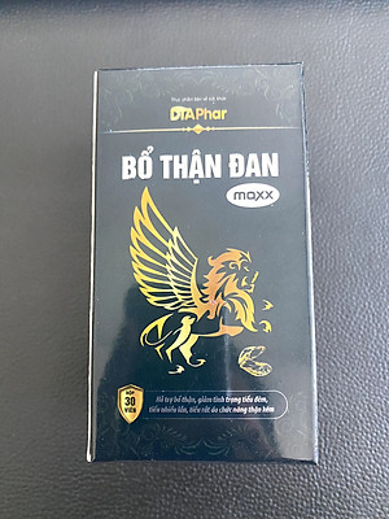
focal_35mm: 26
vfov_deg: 67.3
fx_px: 390
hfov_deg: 53.1
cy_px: 260
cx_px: 194
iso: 400
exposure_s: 1/60
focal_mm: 4.25
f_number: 1.8
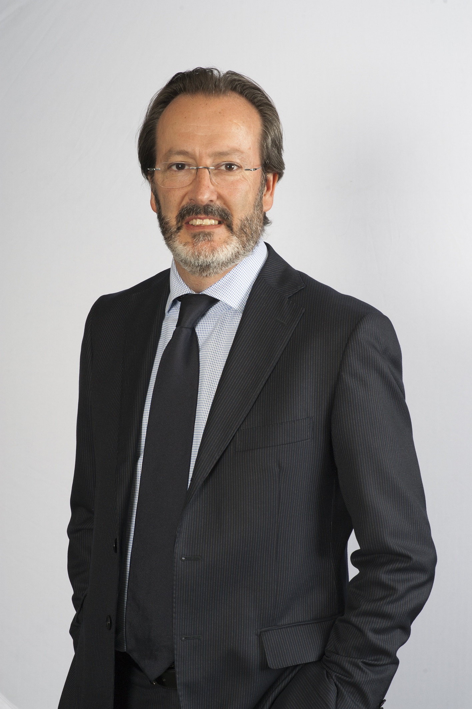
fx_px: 1674
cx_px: 236
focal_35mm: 85
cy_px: 354
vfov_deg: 23.9
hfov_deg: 16.1
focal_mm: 85
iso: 250
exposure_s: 1/160
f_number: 11
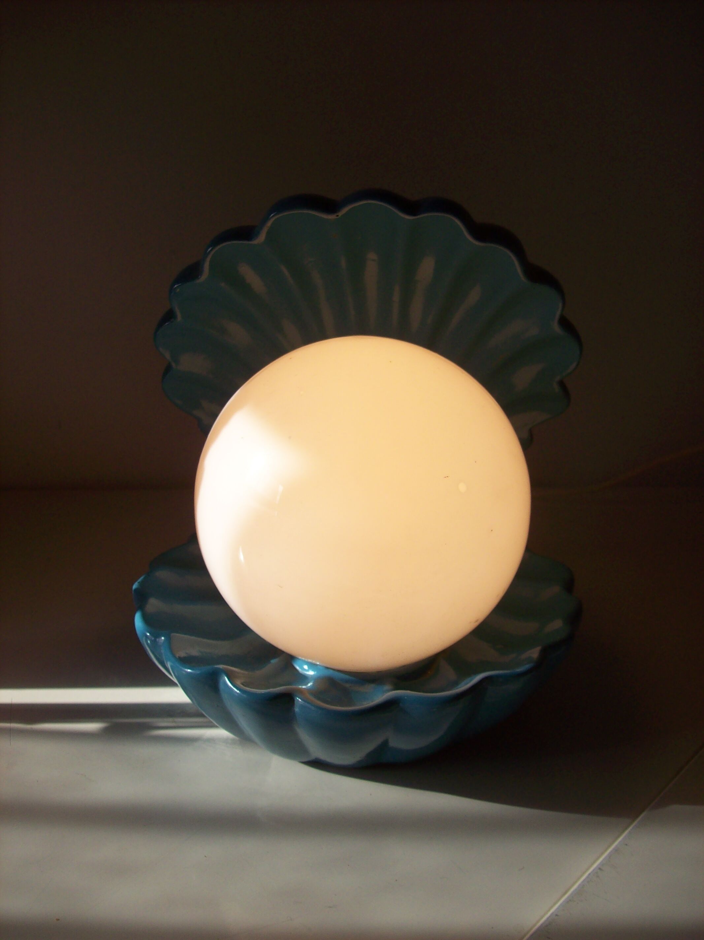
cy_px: 470
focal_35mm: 36
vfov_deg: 51.4
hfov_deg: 39.6
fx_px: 977
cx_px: 352
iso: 80
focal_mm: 6
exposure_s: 1/343
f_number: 2.7
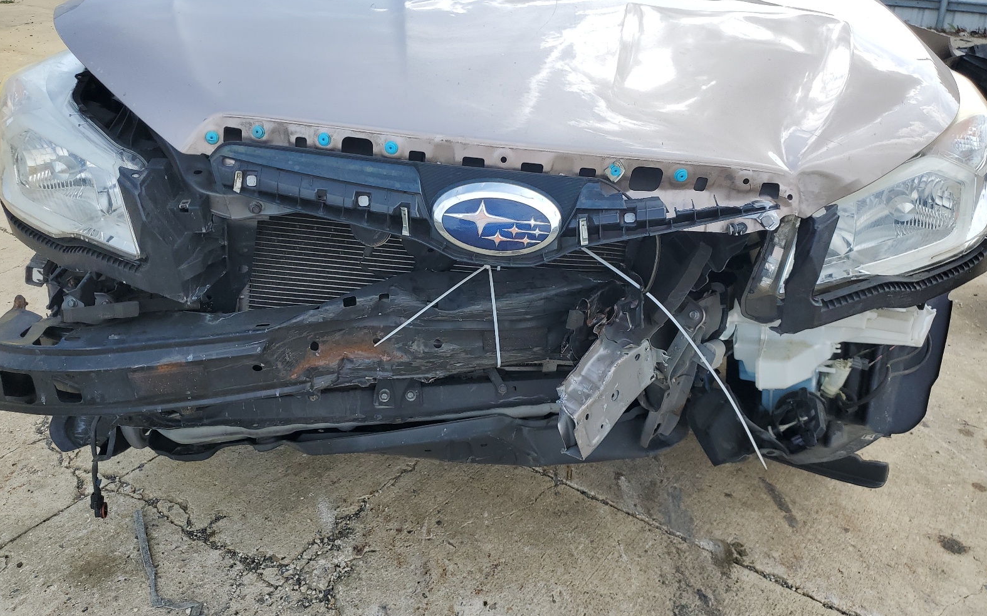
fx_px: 753
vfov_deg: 44.5
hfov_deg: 66.5
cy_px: 292
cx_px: 493
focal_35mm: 28
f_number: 1.5
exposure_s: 1/1111
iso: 50
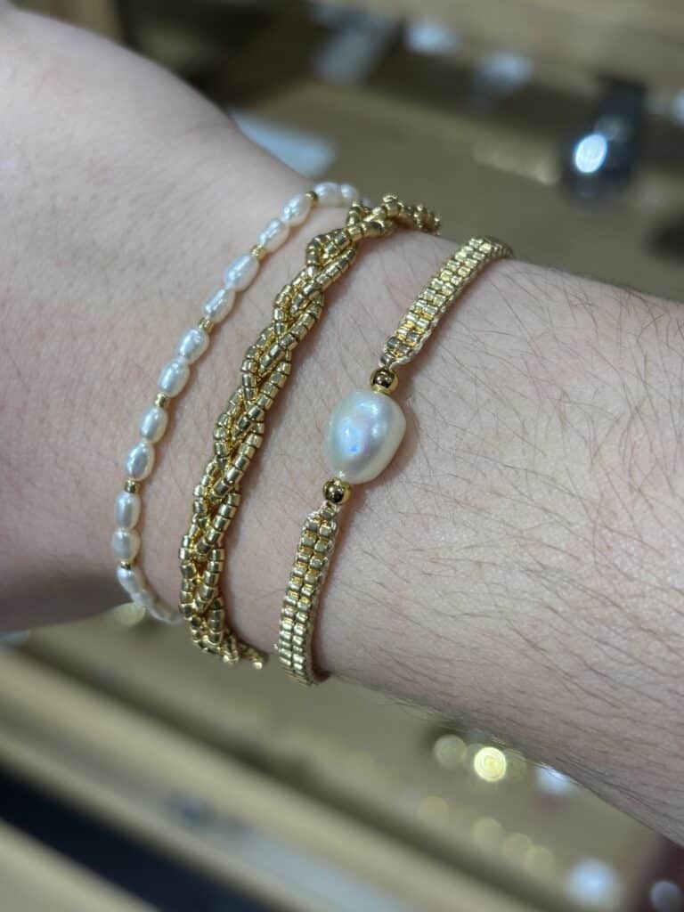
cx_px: 342
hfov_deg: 28.0
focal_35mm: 52
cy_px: 456
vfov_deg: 36.8
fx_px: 1370
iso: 40
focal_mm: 5.96
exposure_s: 1/100
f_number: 1.6
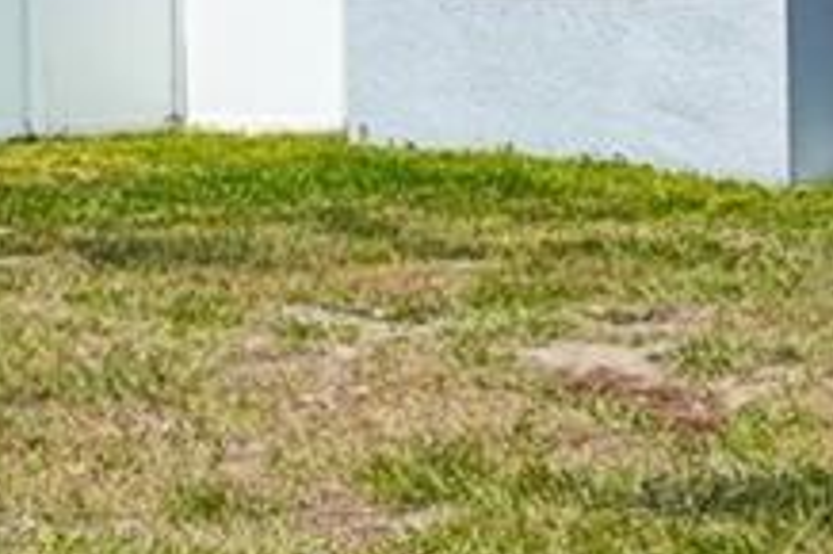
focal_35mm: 110
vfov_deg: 12.2
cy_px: -57
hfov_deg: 18.6
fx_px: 2543
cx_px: 287
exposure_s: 1/350
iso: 100
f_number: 8
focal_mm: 10
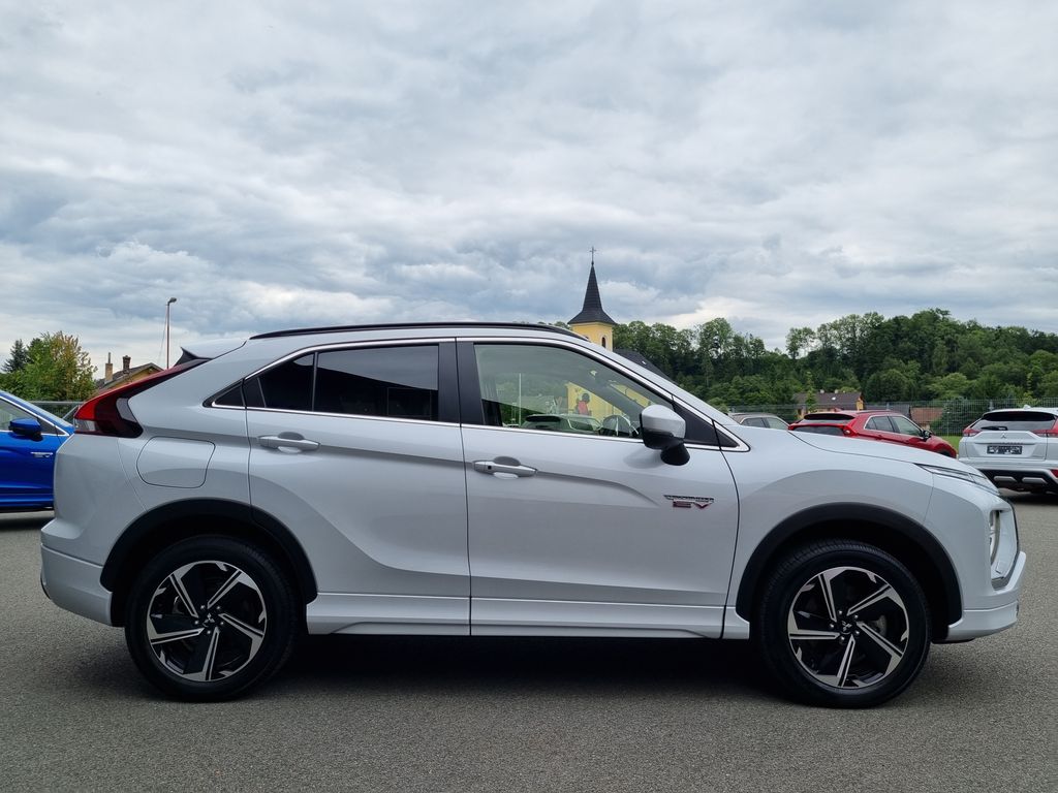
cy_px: 396
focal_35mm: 26
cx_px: 529
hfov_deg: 67.3
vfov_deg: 53.1
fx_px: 795
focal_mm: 5.4
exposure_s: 1/2762
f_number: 1.8
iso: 50
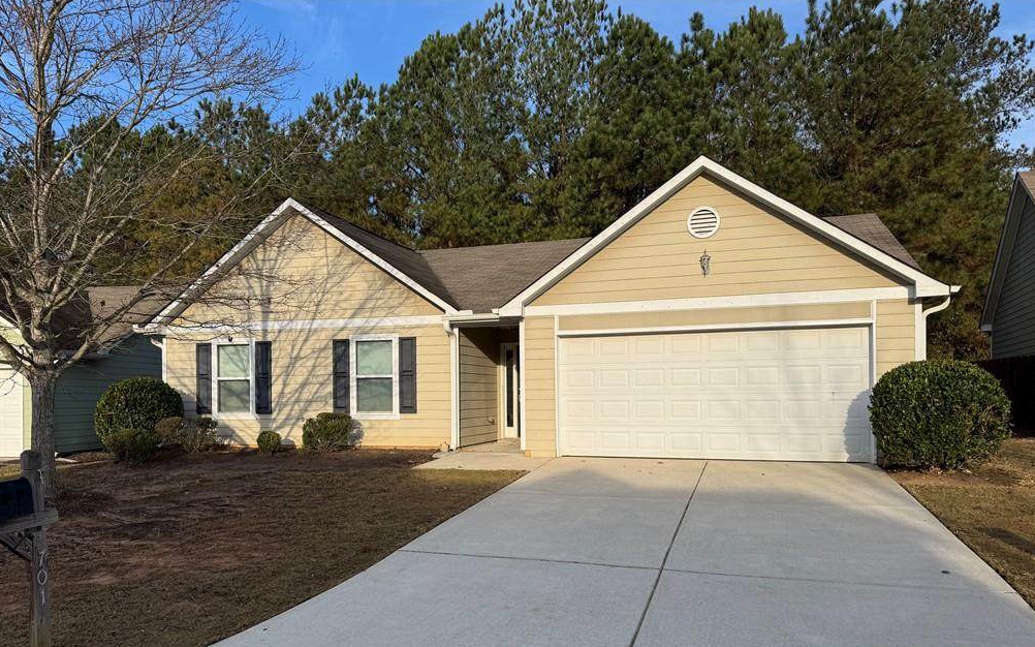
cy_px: 395
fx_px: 733
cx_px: 509
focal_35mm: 26
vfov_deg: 47.3
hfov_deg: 70.4
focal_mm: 6.76
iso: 80
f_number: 1.78
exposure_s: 1/4049
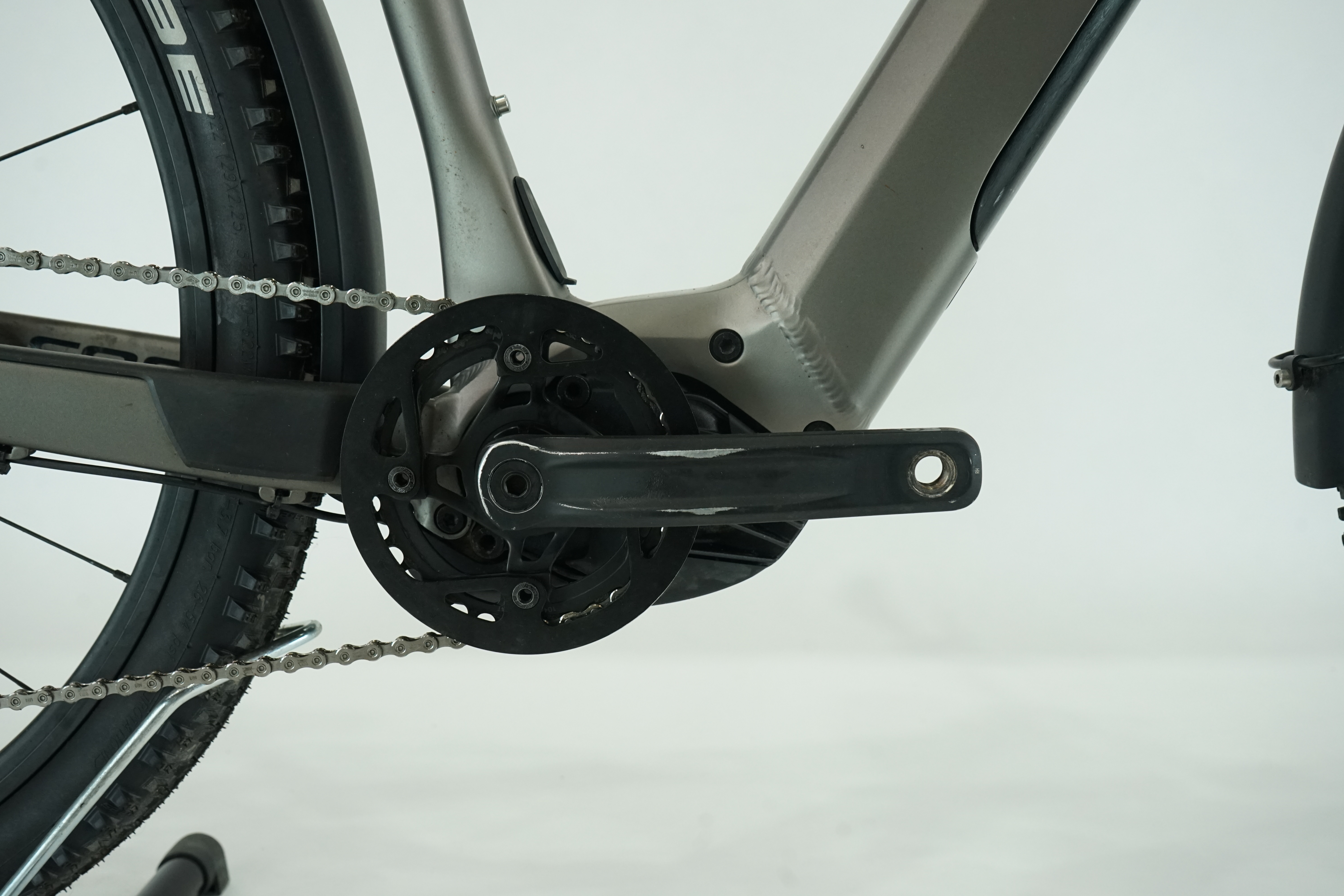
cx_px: 672
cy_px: 448
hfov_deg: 58.7
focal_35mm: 32
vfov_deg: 41.1
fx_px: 1195
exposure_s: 1/200
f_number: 7.1
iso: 2000
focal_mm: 32
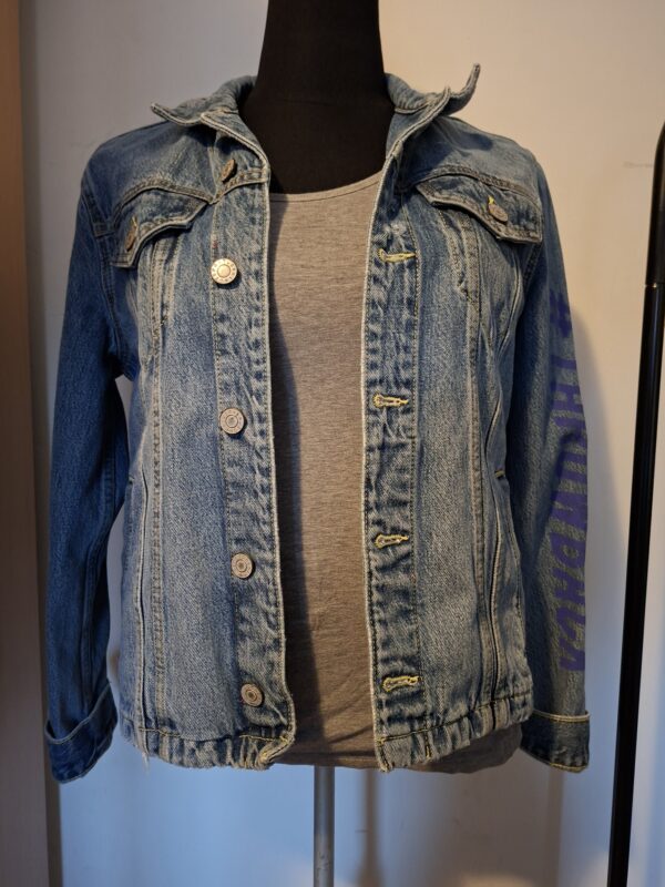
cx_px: 332
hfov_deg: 58.9
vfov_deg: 73.9
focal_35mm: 23
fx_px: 589
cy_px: 444
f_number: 1.8
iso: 800
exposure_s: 1/25
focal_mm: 5.54
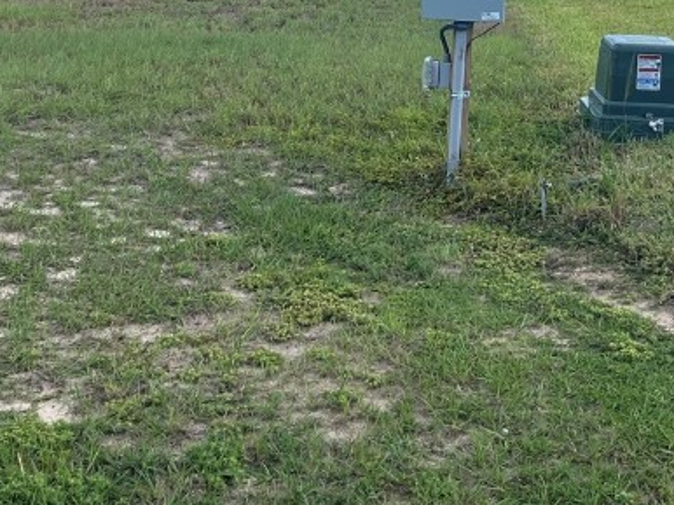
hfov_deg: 28.2
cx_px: 314
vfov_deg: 20.5
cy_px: -14
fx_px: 1343
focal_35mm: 69
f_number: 1.6
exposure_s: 1/2410
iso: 50
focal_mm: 5.1
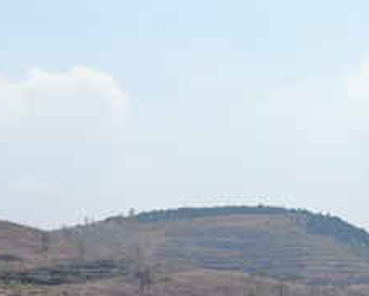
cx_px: 217
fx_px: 907
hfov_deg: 23.0
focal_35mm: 83
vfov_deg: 16.9
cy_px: 437
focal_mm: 4.39
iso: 100
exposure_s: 1/2000
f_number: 2.8
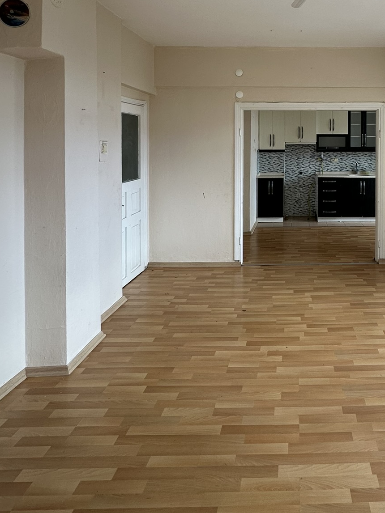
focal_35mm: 25
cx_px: 304
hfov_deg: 51.7
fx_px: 371
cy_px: 142
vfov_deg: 66.0
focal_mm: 2.22
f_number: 2.2
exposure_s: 1/99
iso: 80
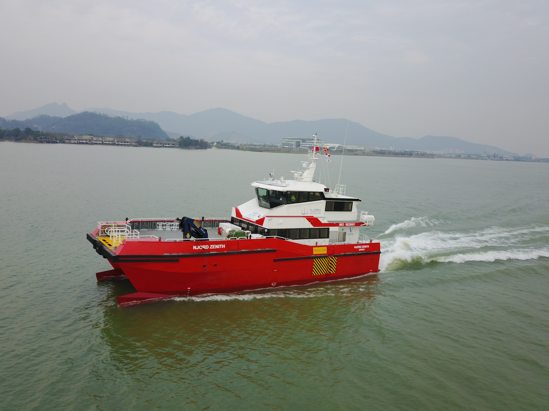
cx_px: 274
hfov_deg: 67.3
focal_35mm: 26
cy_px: 206
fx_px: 412
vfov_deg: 53.1
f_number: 2.2
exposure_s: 1/195
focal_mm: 4.73
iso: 100
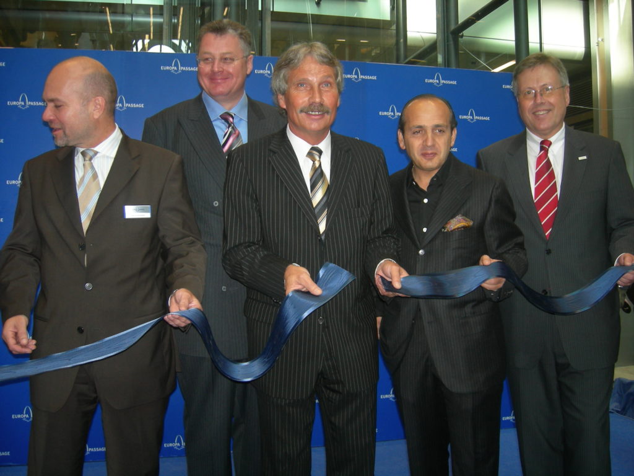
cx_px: 317
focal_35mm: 36
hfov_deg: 51.4
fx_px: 659
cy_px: 238
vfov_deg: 39.7
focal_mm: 7.5
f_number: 2.7
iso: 107
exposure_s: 1/60.1
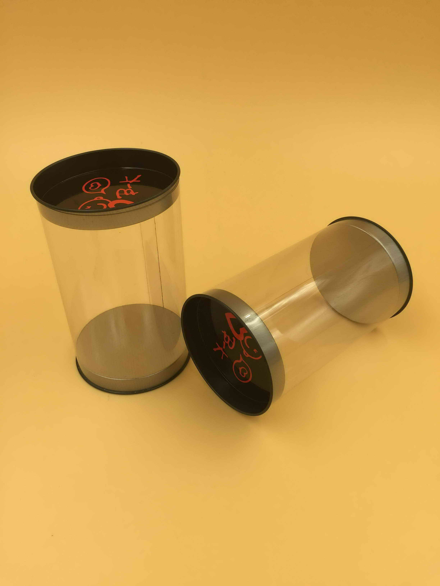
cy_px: 293
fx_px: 491
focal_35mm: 29
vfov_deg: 61.7
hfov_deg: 48.2
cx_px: 220
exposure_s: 1/659
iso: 32
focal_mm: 4.15
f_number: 2.2
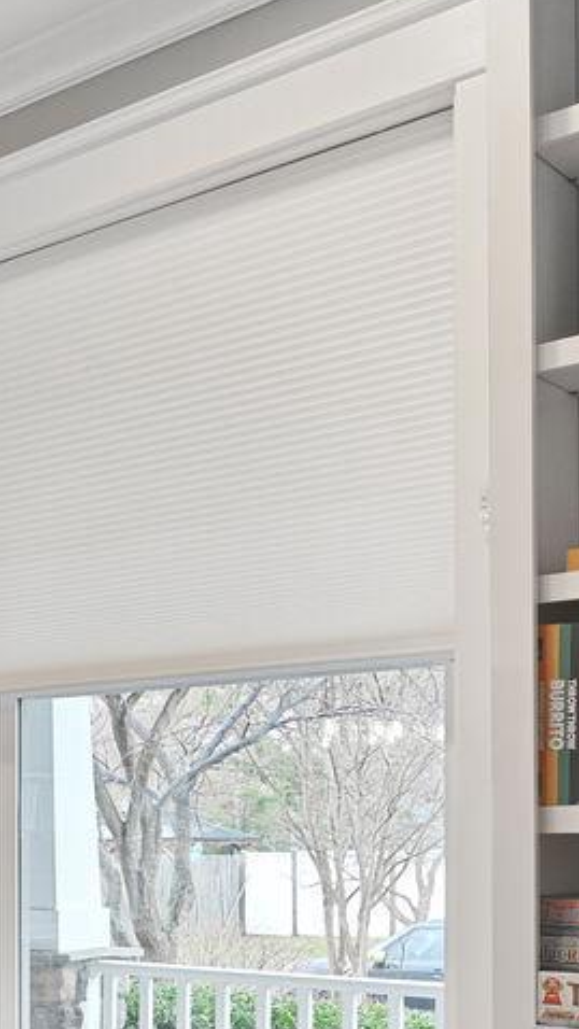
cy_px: 865
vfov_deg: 37.3
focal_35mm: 53
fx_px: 1446
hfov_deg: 16.6
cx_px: -603
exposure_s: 1/2.5
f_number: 9
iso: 200
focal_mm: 14
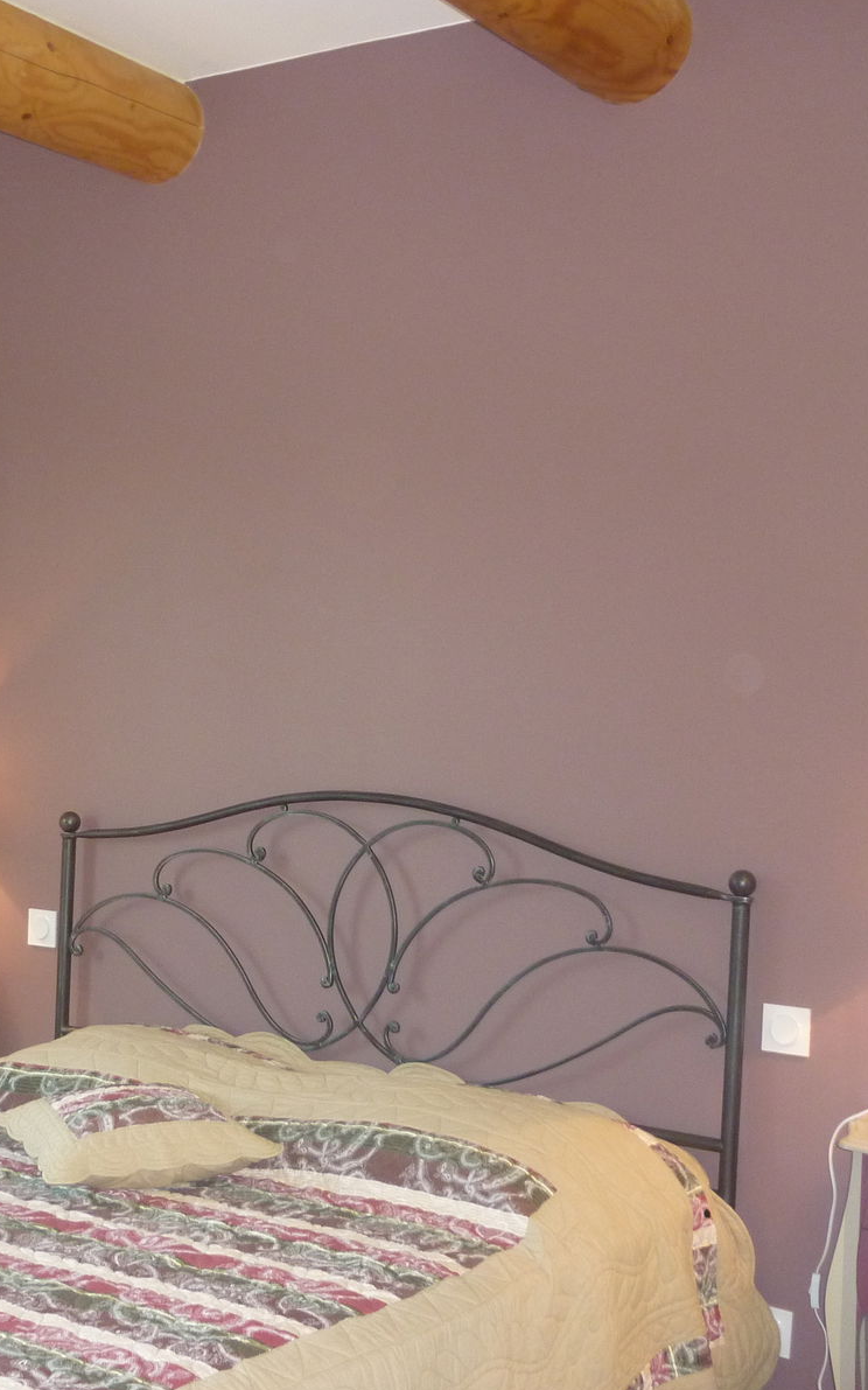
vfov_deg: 42.7
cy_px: 696
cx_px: 226
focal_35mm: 47
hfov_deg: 27.1
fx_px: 1780
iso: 250
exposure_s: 1/30
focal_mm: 5.5
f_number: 2.8
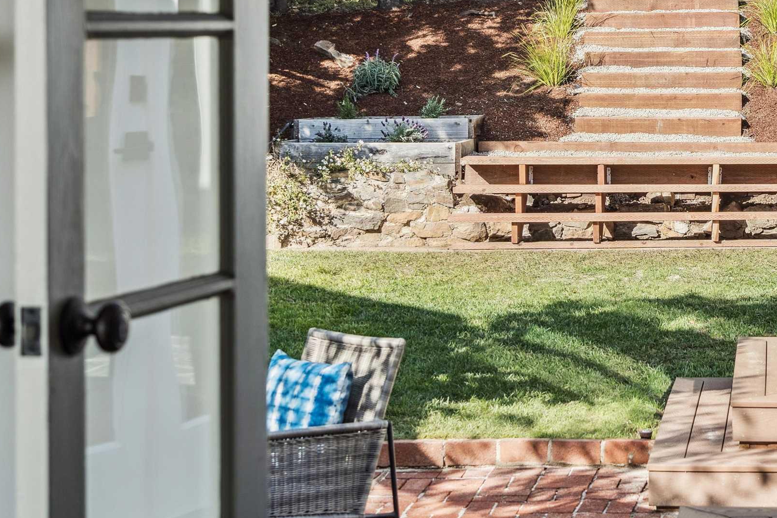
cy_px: 70
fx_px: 2094
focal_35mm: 97
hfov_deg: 20.6
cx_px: 702
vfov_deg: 14.0
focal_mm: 51
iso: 100
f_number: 6.3
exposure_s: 1/200
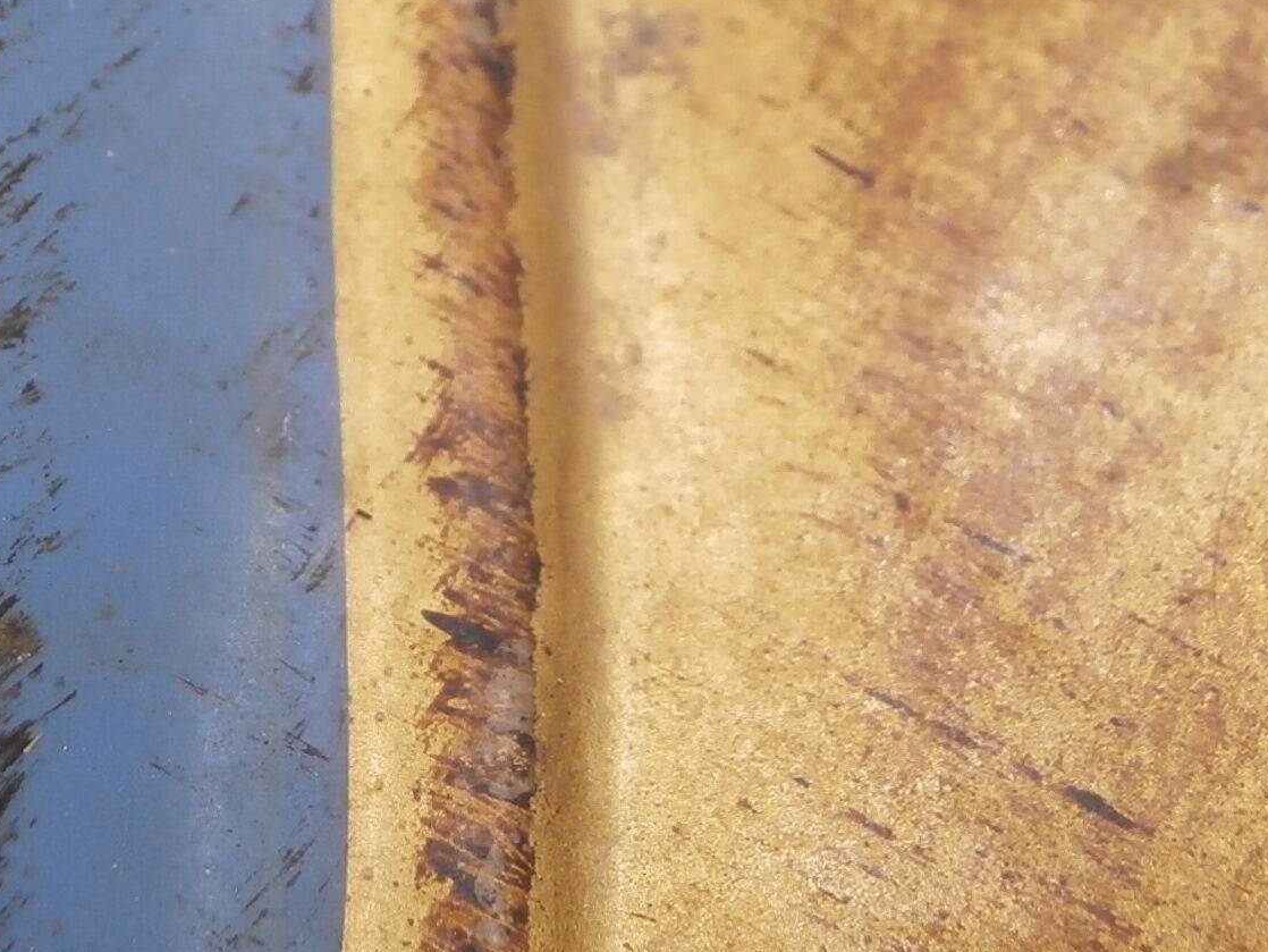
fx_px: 3188
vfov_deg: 16.5
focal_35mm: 87
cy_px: -62
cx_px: 438
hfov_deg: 22.4
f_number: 3.9
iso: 200
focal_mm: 6.67
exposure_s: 1/320
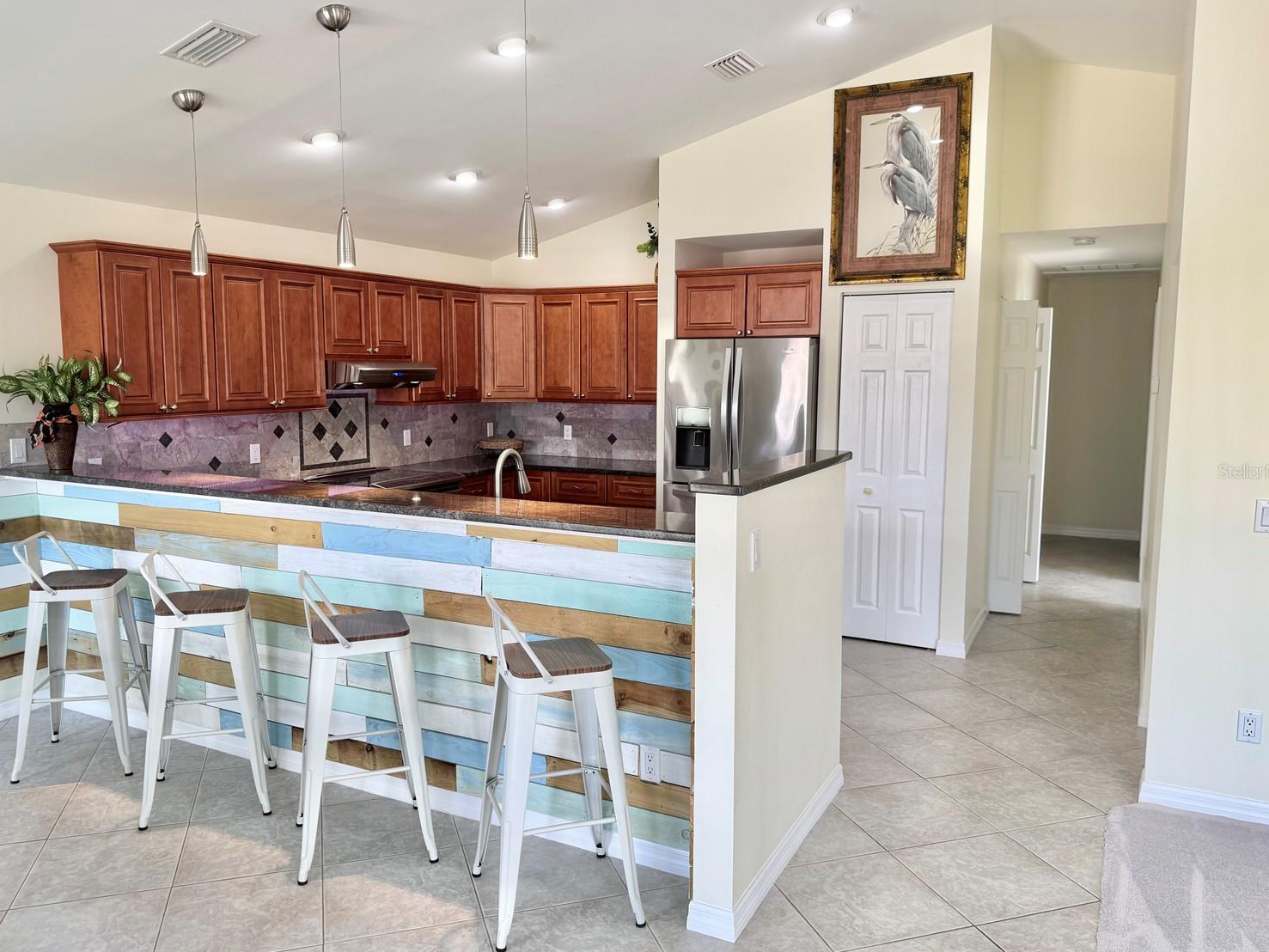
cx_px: 613
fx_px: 953
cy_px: 471
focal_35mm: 26
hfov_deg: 67.3
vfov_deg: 53.1
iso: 80
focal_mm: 6.76
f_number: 1.78
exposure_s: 1/120
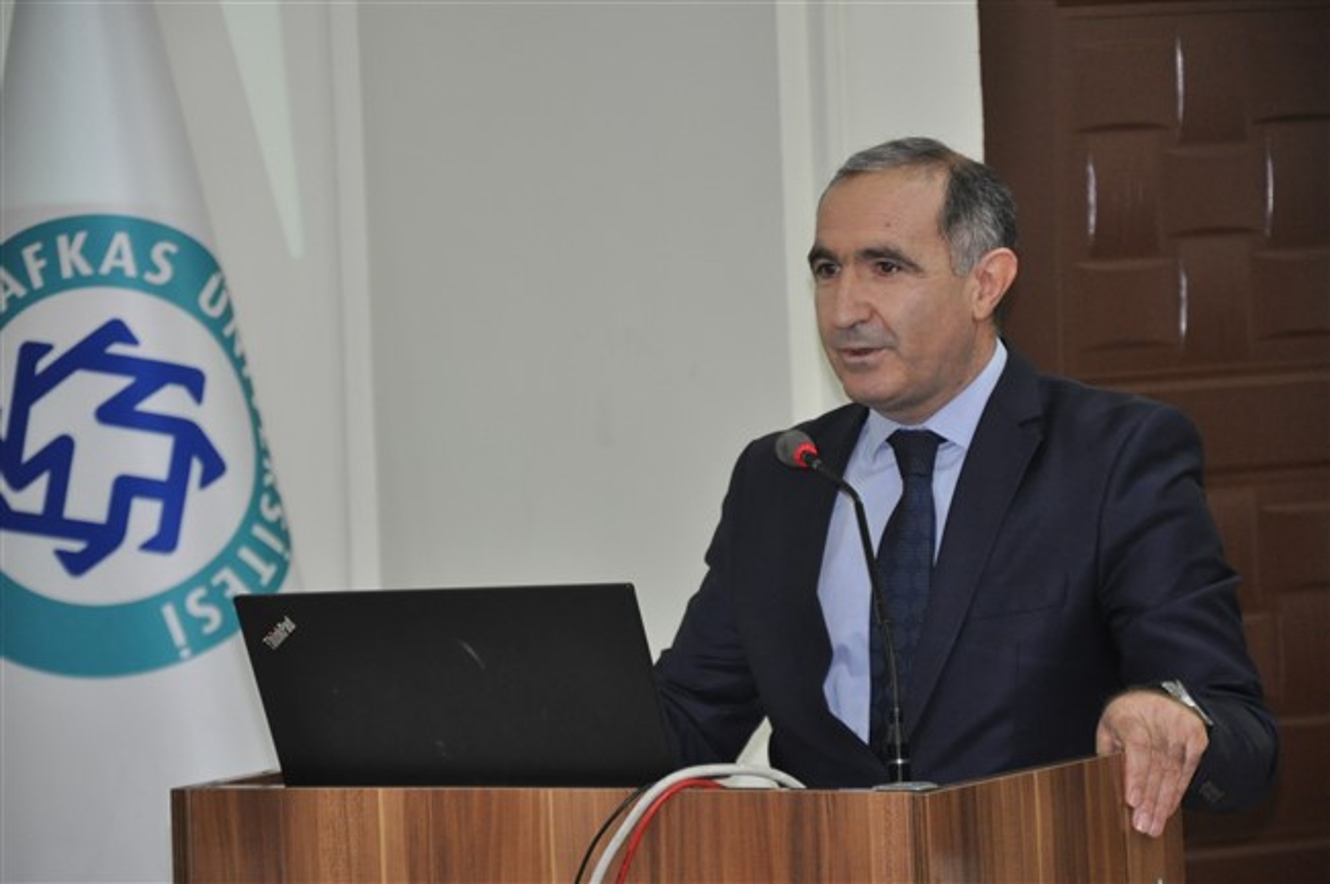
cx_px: 665
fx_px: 5813
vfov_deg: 8.7
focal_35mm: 158
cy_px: 442
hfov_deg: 13.1
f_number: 5.6
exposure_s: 1/60
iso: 1250
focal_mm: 105
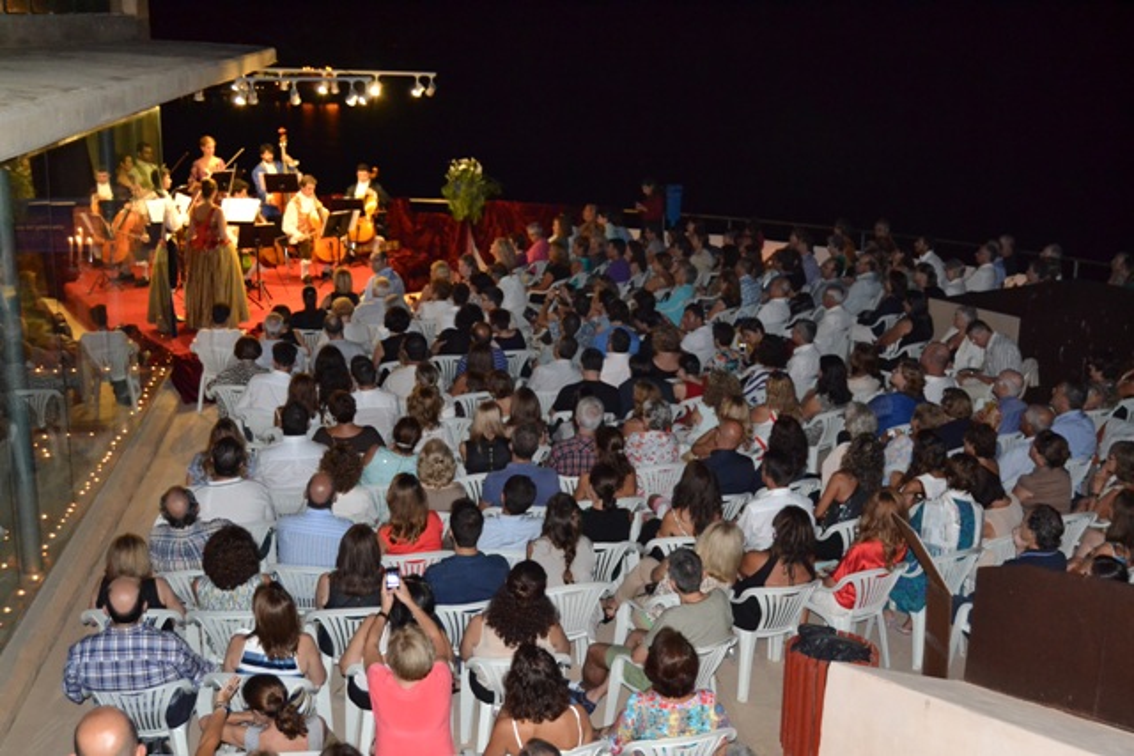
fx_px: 1323
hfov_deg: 46.4
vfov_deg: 31.9
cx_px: 567
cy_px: 378
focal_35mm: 42
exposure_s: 1/60
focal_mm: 28
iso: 3200
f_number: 4
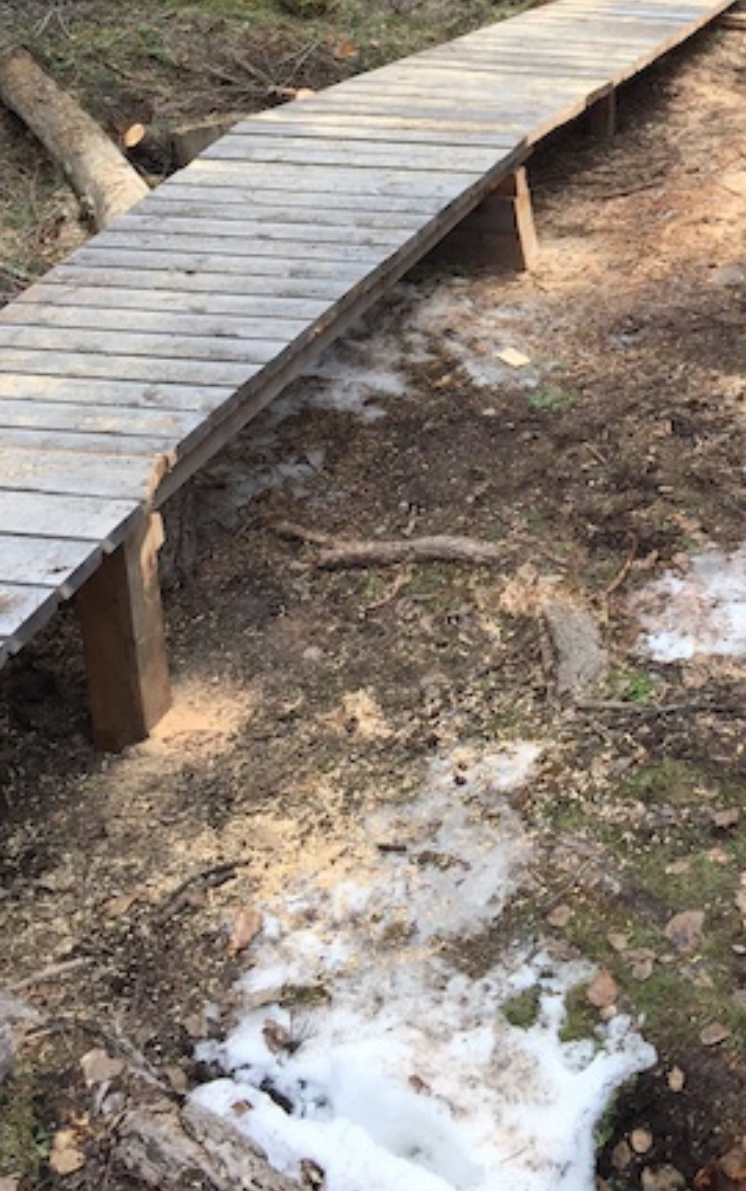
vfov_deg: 33.9
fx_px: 1851
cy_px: 138
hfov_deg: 22.4
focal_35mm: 57
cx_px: 608
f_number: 2.2
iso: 32
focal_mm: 4.15
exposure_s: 1/377
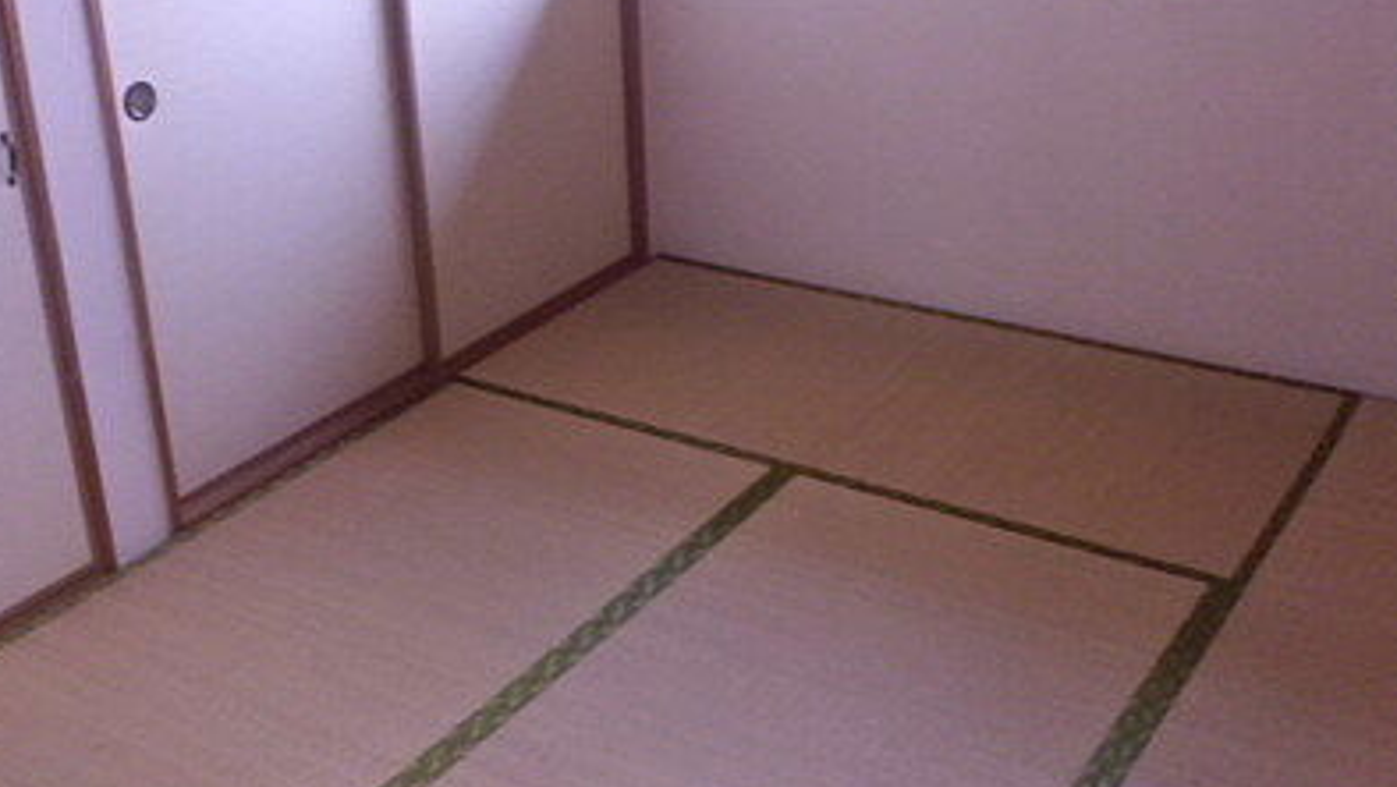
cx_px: 656
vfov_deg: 26.0
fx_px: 1705
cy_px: 351
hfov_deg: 44.5
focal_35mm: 46
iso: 200
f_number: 2.8
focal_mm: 4.7
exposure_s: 1/60
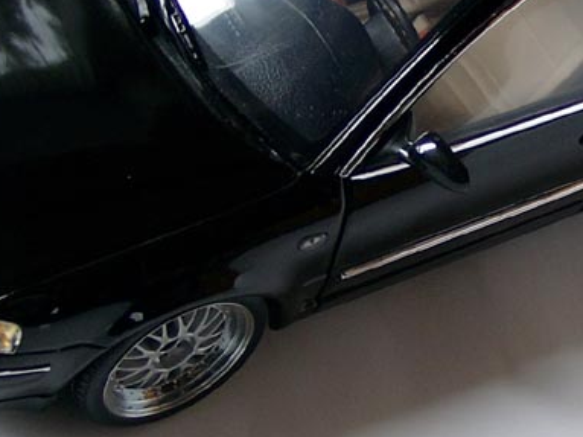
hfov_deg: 21.5
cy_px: 79
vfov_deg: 16.1
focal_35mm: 91
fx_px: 1532
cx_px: 391
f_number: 2
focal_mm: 7.13
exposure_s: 1/32
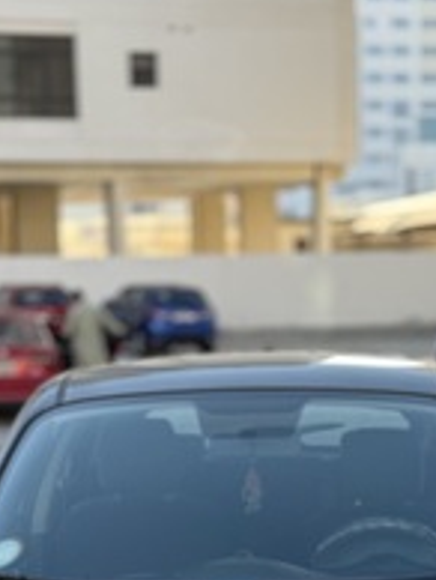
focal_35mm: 113
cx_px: 243
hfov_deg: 13.1
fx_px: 1894
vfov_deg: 16.8
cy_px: 662
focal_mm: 6.76
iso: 64
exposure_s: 1/1185
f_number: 1.78
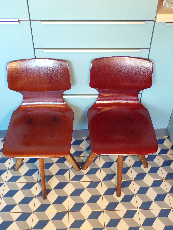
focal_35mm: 37
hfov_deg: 38.7
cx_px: 86
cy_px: 115
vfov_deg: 50.1
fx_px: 247
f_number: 3.3
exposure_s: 1/17
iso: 287
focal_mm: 6.6
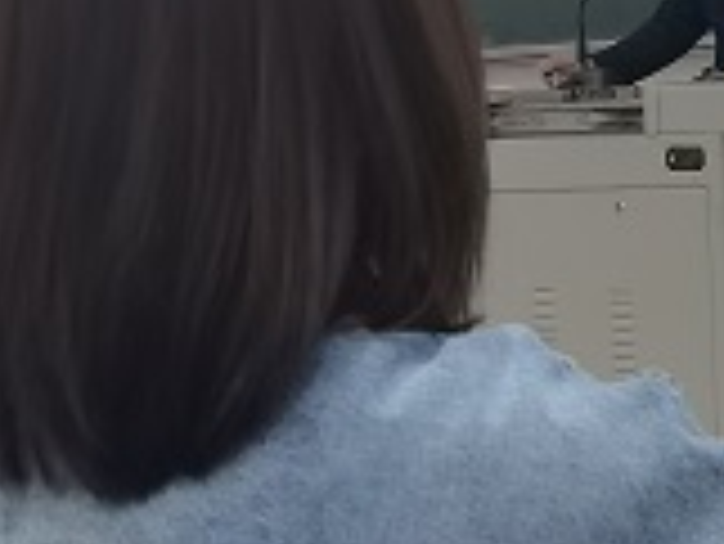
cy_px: 198
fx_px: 2742
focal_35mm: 131
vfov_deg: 11.3
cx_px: 283
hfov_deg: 15.0
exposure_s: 1/33.3
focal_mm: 5.58
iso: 320
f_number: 1.8
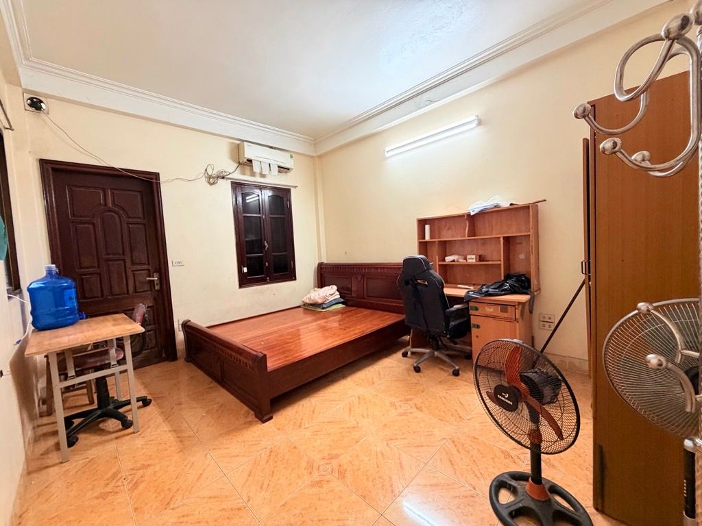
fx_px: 284
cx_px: 351
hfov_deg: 102.1
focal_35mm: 14
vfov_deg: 85.7
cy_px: 263
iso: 320
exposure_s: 1/50
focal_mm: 2.22
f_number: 2.2
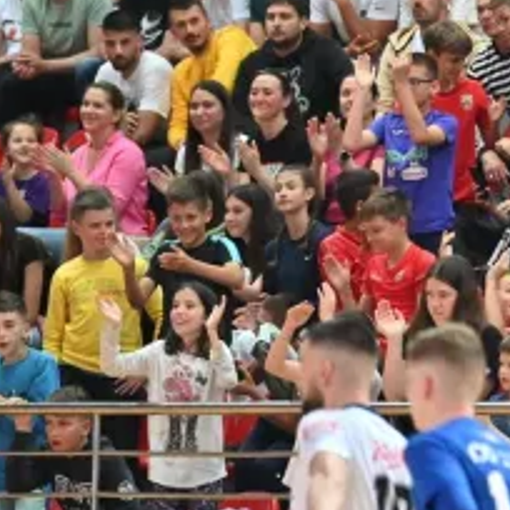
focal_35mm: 538
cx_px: 895
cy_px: 11
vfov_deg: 3.3
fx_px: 8968
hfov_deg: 3.2
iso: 4000
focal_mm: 170
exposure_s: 1/1250
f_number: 2.8
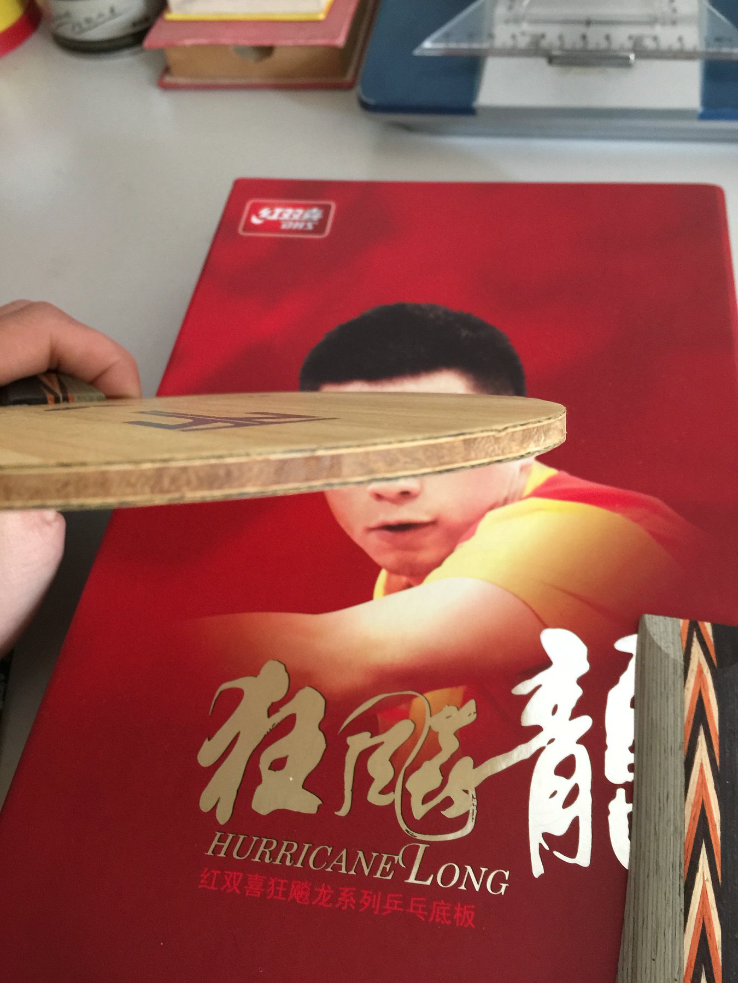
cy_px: 492
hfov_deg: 48.2
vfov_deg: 61.7
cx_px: 369
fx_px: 824
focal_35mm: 29
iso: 125
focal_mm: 4.15
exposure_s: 1/8
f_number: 2.2
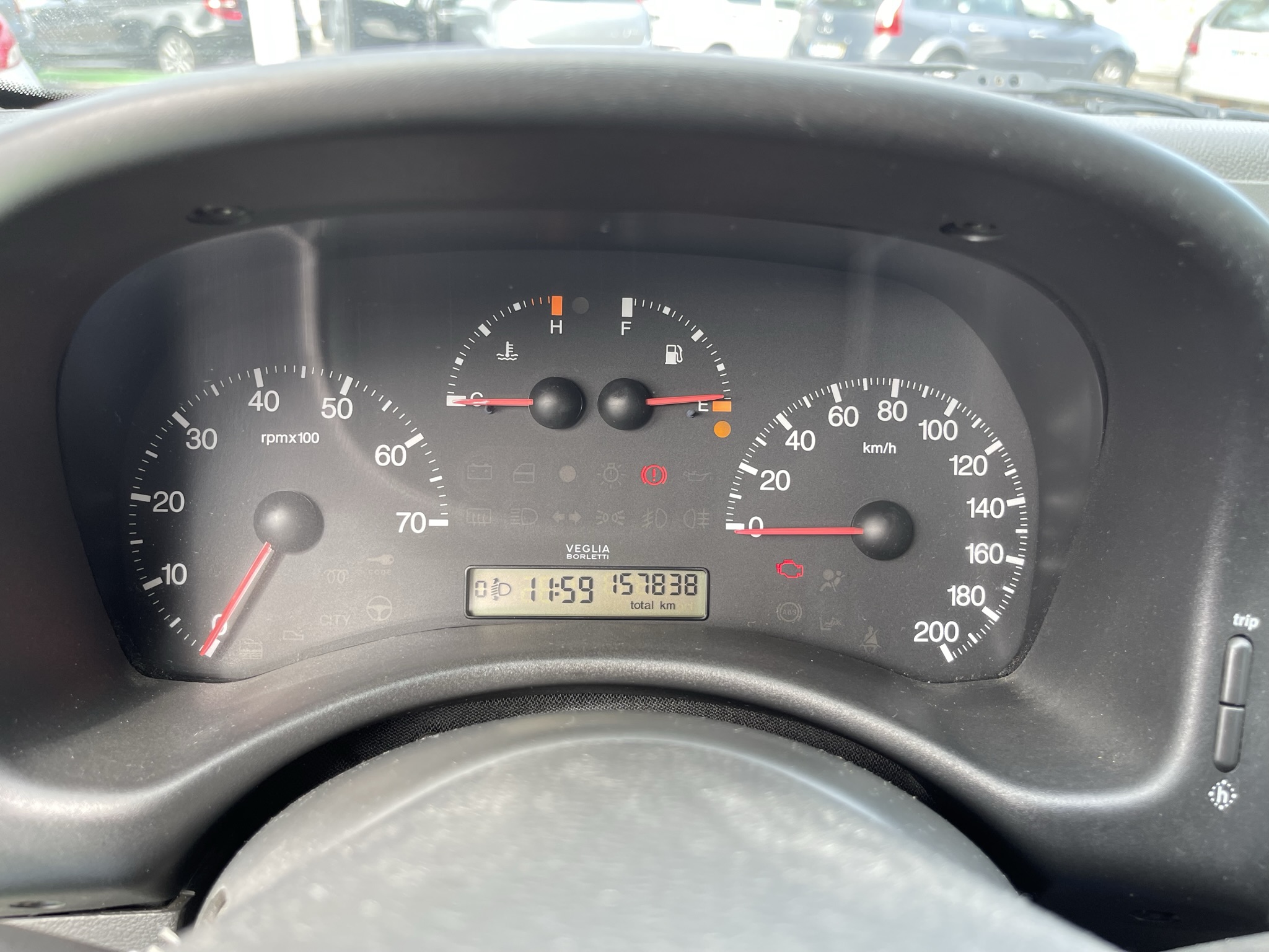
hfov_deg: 67.3
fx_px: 953
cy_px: 476
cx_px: 634
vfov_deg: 53.1
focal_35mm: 26
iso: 64
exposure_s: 1/121
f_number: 1.6
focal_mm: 5.1
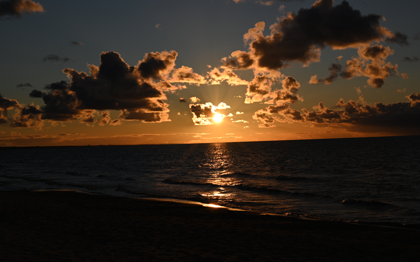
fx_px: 710
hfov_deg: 33.0
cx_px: 219
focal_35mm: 62
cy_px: 115
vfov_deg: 20.9
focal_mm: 50
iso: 100
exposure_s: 1/400
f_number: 1.4
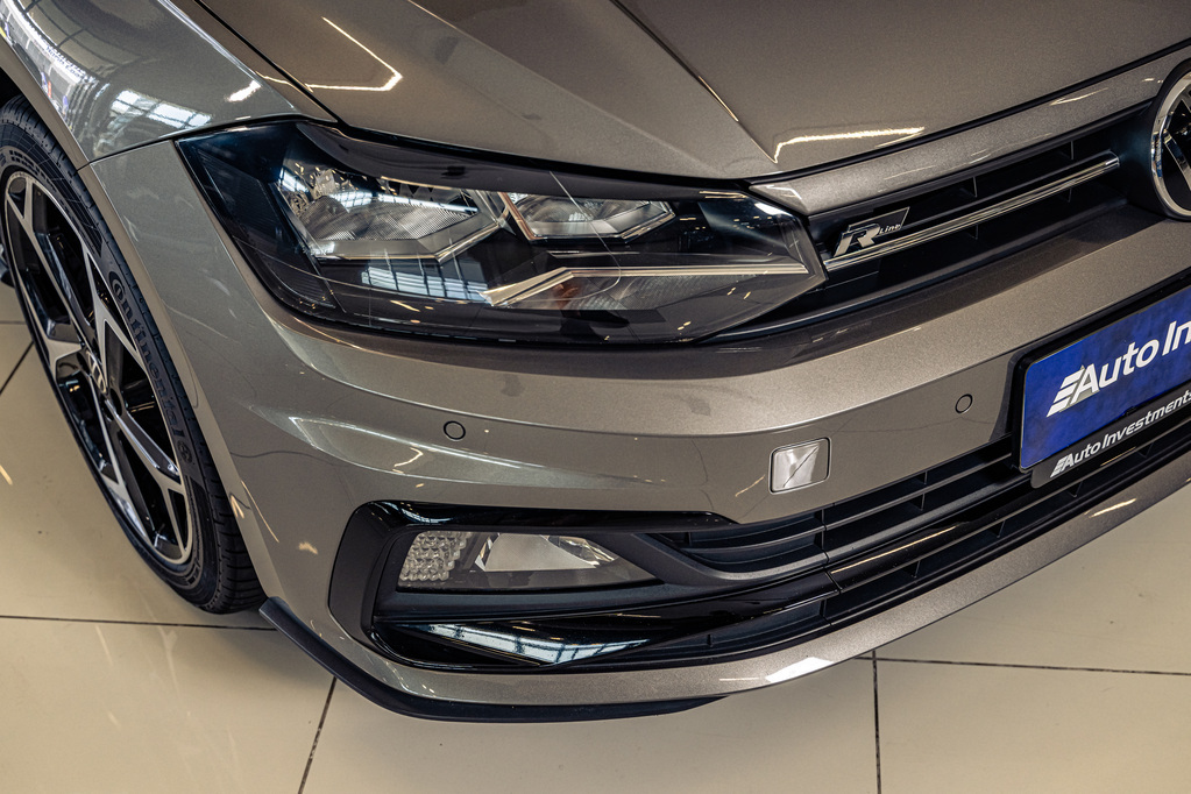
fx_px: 1621
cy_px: 397
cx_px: 596
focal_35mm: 49
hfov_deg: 40.3
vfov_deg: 27.5
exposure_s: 1/200
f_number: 5
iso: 500
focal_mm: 49
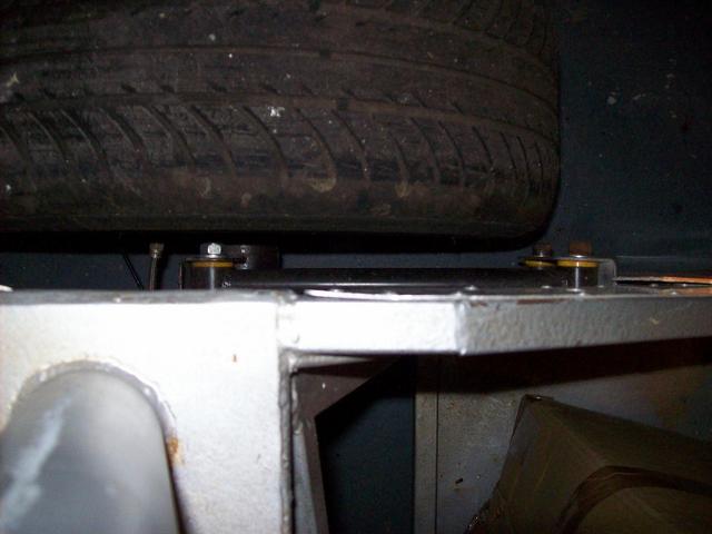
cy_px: 267
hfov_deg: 51.4
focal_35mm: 36
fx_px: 740
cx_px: 356
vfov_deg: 39.7
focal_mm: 6
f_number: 2.7
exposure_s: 1/64
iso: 200
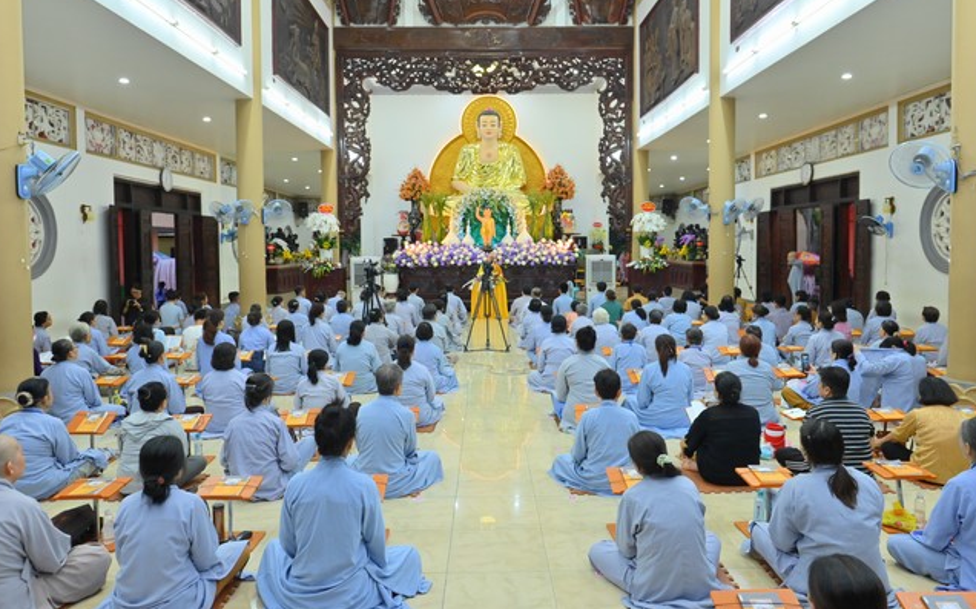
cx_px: 491
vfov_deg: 49.2
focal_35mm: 25
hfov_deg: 72.6
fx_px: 665
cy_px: 286
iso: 2500
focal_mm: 24
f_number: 5.6
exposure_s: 1/60
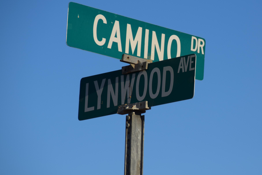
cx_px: 158
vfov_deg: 3.6
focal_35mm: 379
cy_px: 83
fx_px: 2758
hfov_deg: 5.4
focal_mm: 200
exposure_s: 1/2000
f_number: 6.3
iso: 280
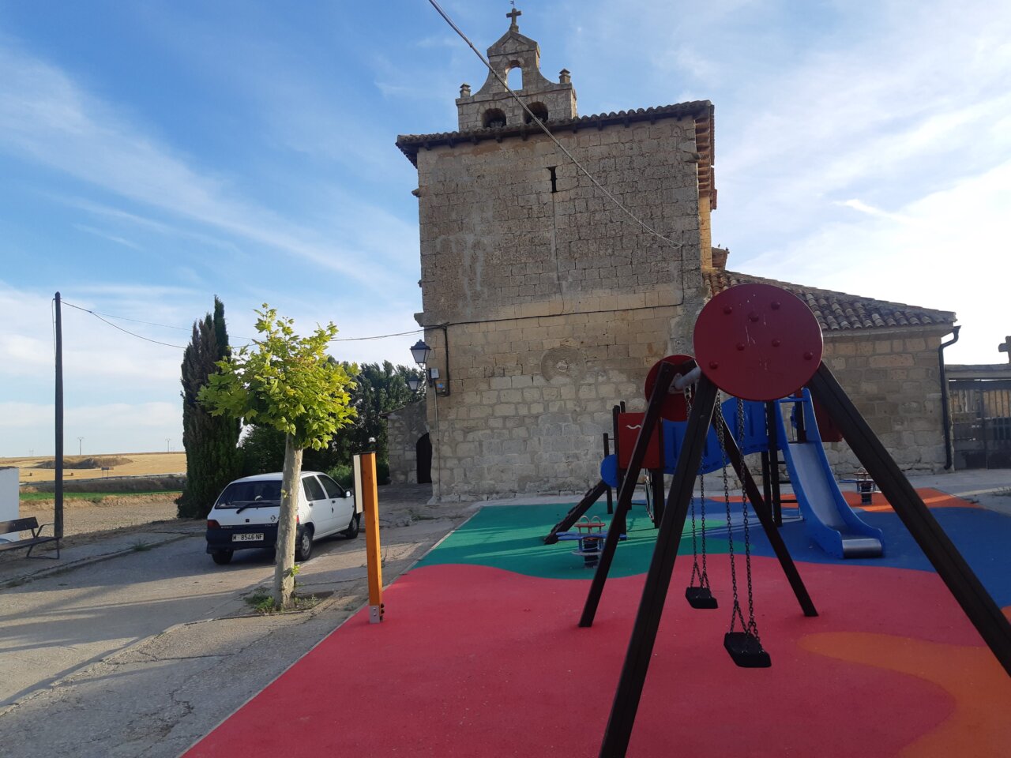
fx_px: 759
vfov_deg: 53.1
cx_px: 506
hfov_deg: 67.3
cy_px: 379
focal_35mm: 26
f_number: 1.7
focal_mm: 3.93
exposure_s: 1/1035
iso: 40
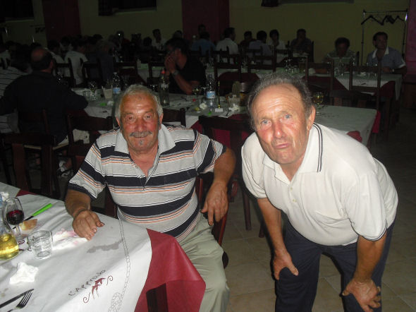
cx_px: 208
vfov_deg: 39.6
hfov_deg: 51.4
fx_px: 432
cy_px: 156
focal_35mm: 36
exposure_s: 1/60
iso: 200
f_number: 3.1
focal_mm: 6.3
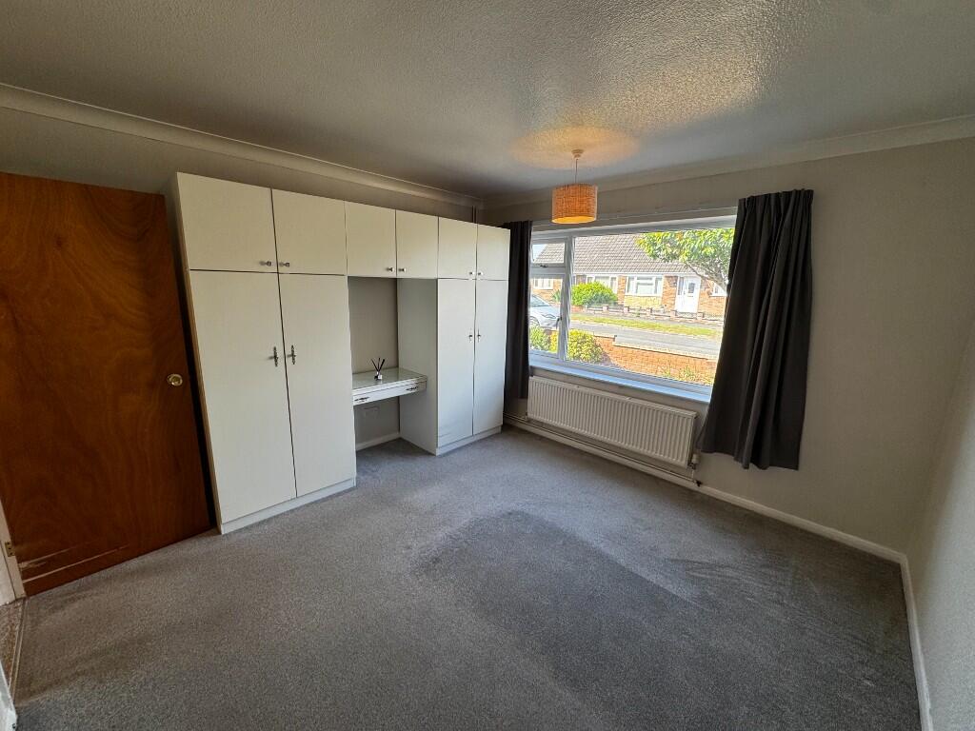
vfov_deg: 85.7
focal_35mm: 14
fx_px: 394
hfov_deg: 102.1
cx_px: 488
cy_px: 366
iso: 40
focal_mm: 2.22
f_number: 2.2
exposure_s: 1/144
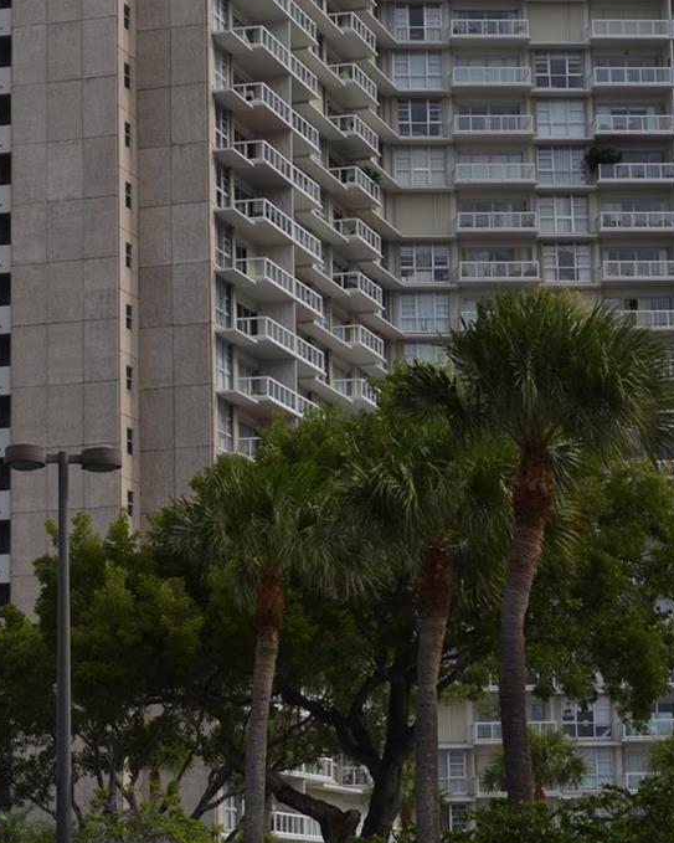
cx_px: 362
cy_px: 264
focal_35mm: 116
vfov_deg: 16.5
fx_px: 2896
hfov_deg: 13.3
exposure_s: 1/200
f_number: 7.1
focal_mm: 35
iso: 100
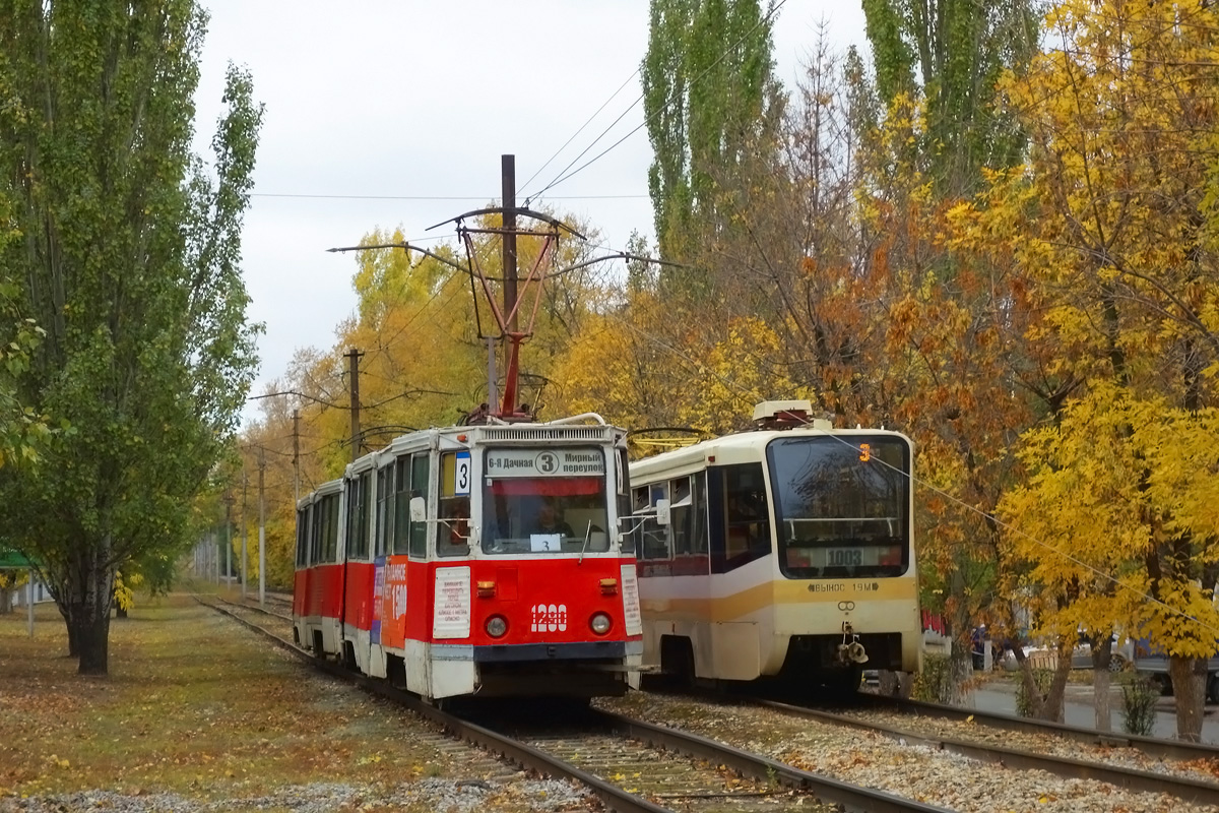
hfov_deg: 27.3
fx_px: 2506
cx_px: 610
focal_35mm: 74
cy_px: 406
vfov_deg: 18.4
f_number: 4
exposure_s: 1/500
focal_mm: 27.54
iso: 160
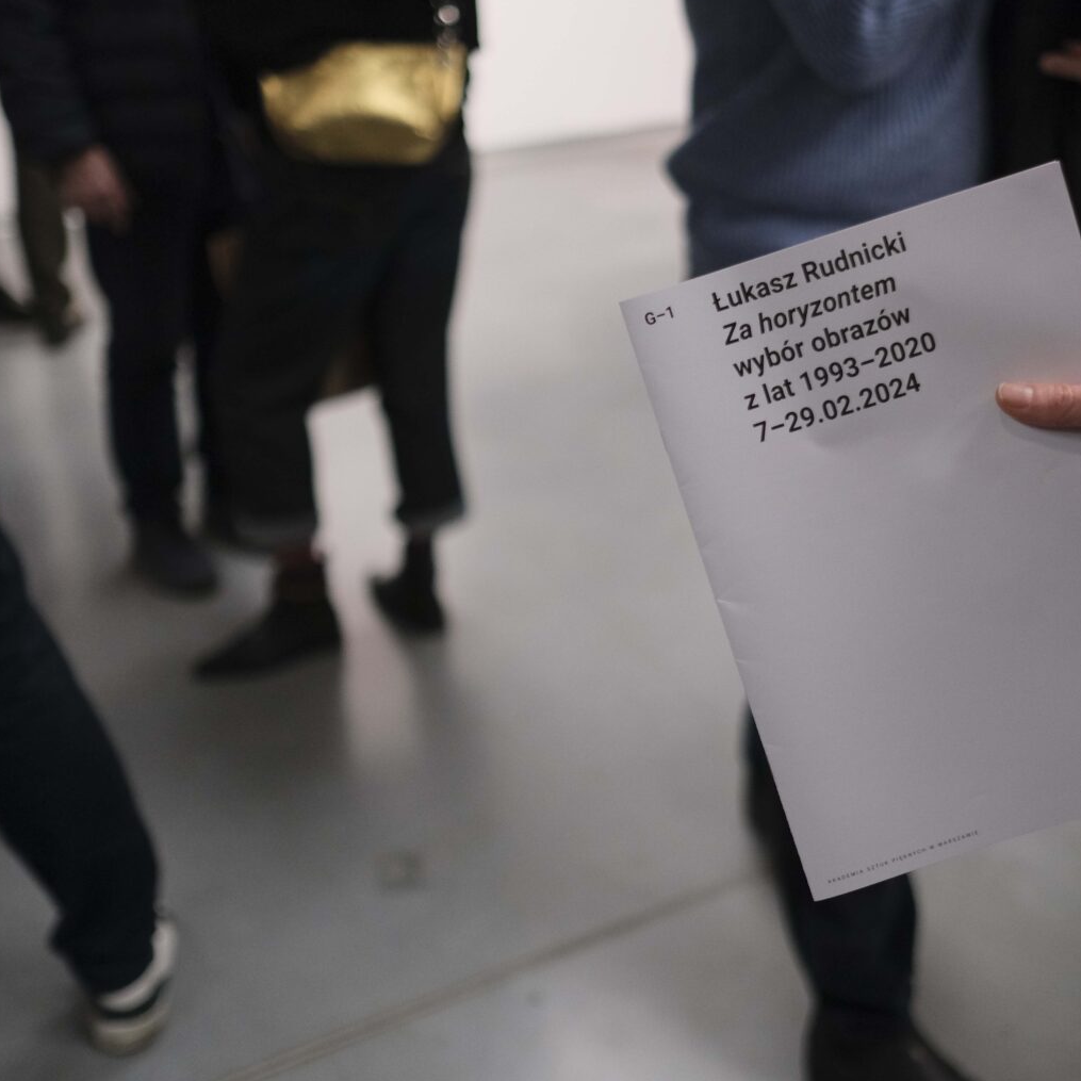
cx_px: 722
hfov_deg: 37.1
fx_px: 1590
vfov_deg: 37.6
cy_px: 537
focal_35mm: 45
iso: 2000
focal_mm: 23
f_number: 1.4
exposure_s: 1/950
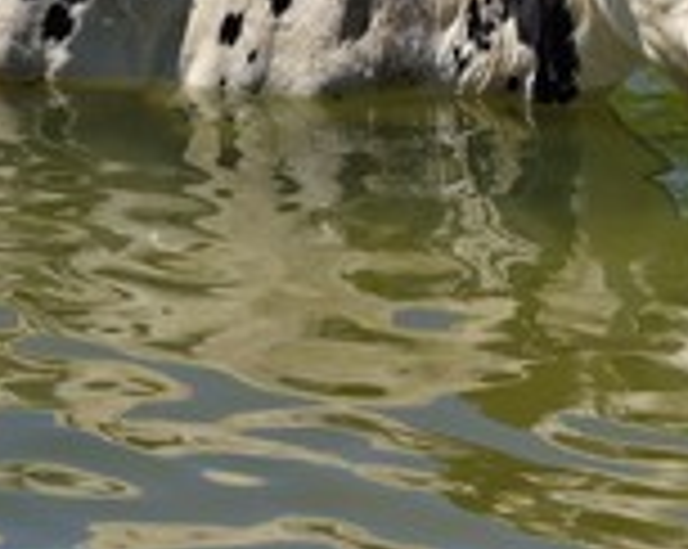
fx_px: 10493
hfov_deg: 3.8
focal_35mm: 516
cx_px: 135
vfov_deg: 3.0
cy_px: 32
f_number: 14
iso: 200
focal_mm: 200
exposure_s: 1/250
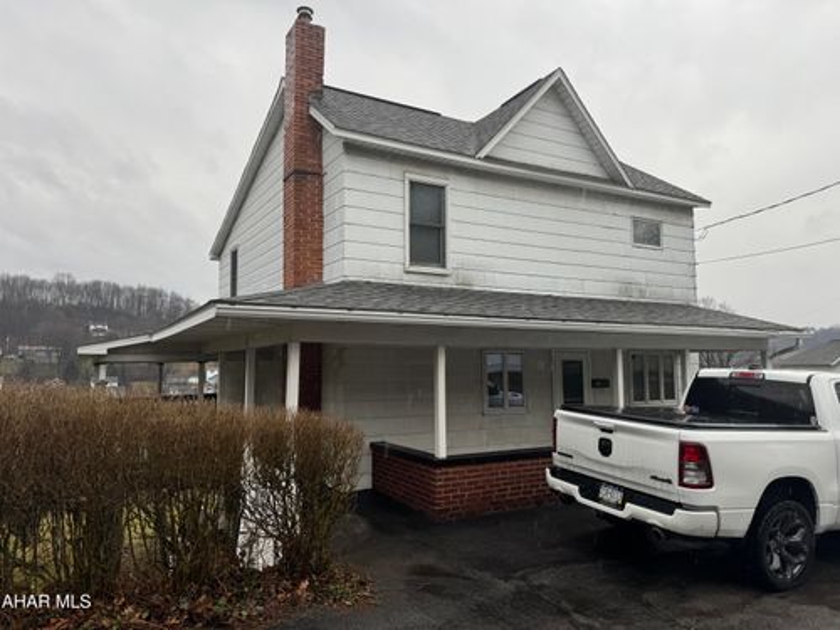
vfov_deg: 56.8
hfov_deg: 71.6
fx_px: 582
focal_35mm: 24
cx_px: 420
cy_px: 315
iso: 80
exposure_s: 1/495
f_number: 1.78
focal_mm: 6.76
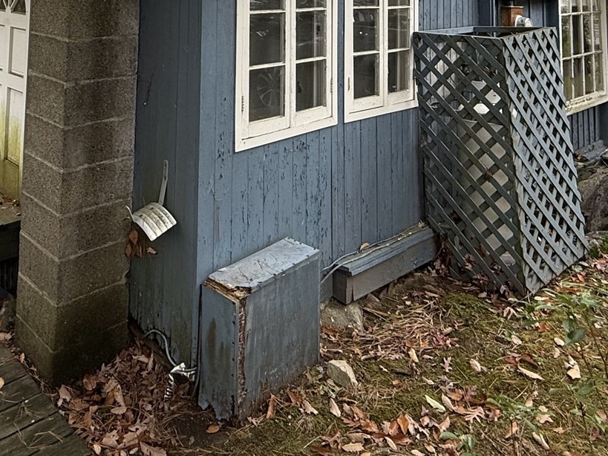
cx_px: 212
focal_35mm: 35
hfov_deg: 51.8
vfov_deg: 34.0
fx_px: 615
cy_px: -71
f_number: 2.2
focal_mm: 2.22
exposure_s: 1/99
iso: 80
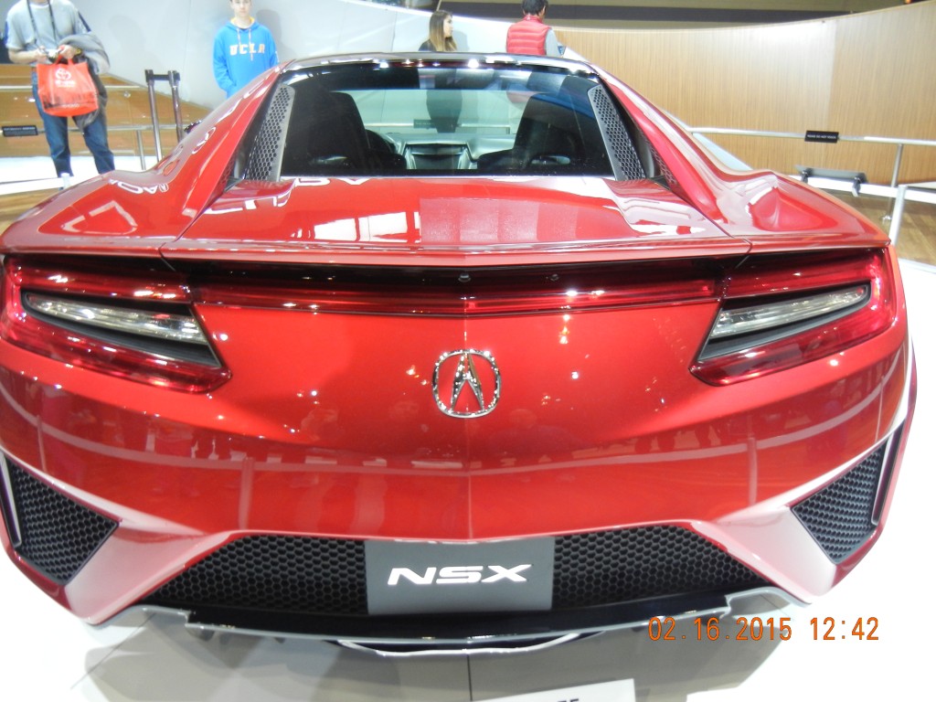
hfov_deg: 60.0
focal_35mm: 30
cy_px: 351
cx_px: 468
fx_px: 811
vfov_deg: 46.8
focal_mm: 5.4
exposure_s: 1/60
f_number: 3.5
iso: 393
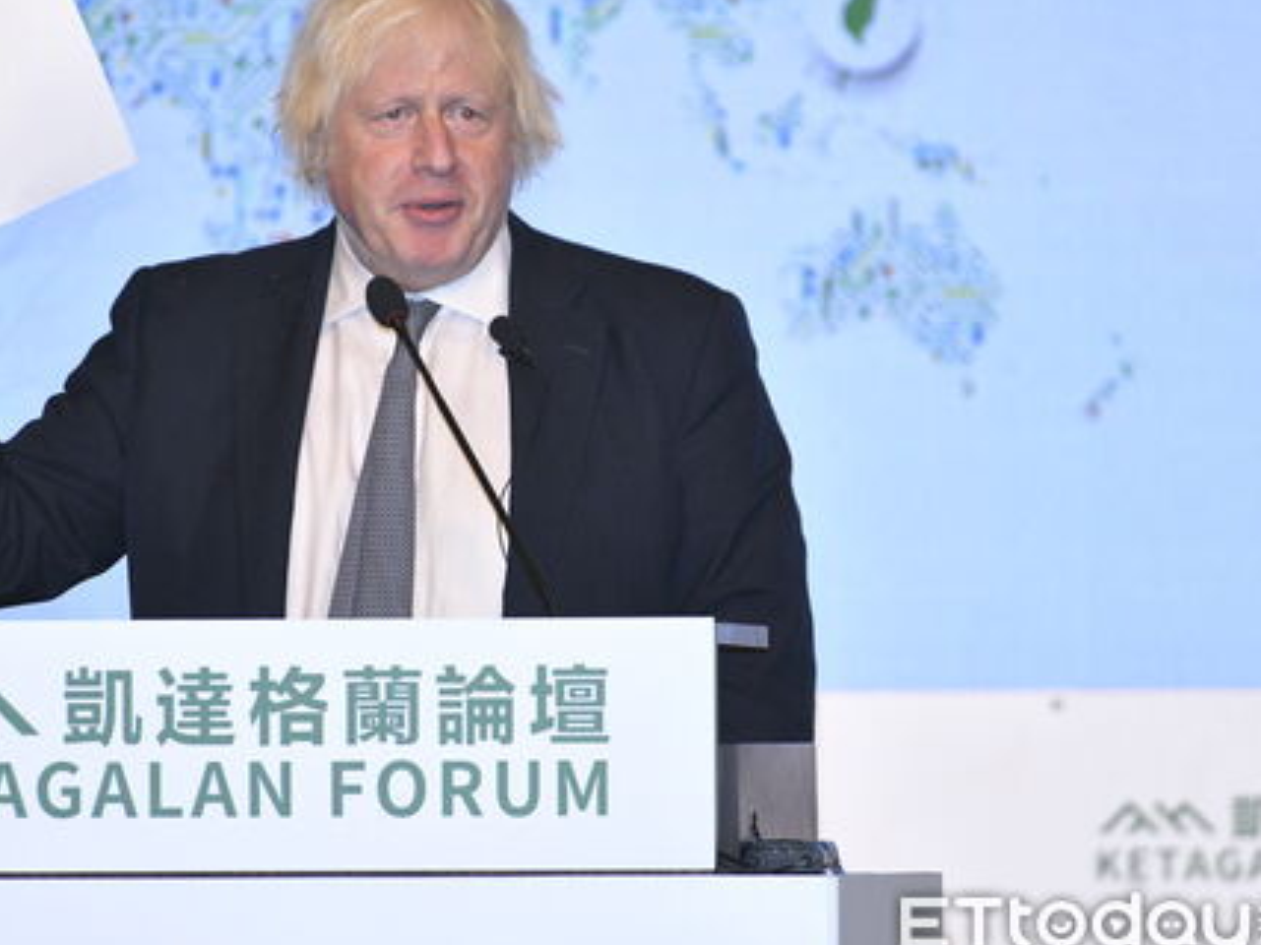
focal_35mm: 541
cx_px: 552
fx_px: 19702
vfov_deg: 2.7
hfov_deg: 3.7
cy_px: 393
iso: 4000
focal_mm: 400
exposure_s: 1/250
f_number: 5.6
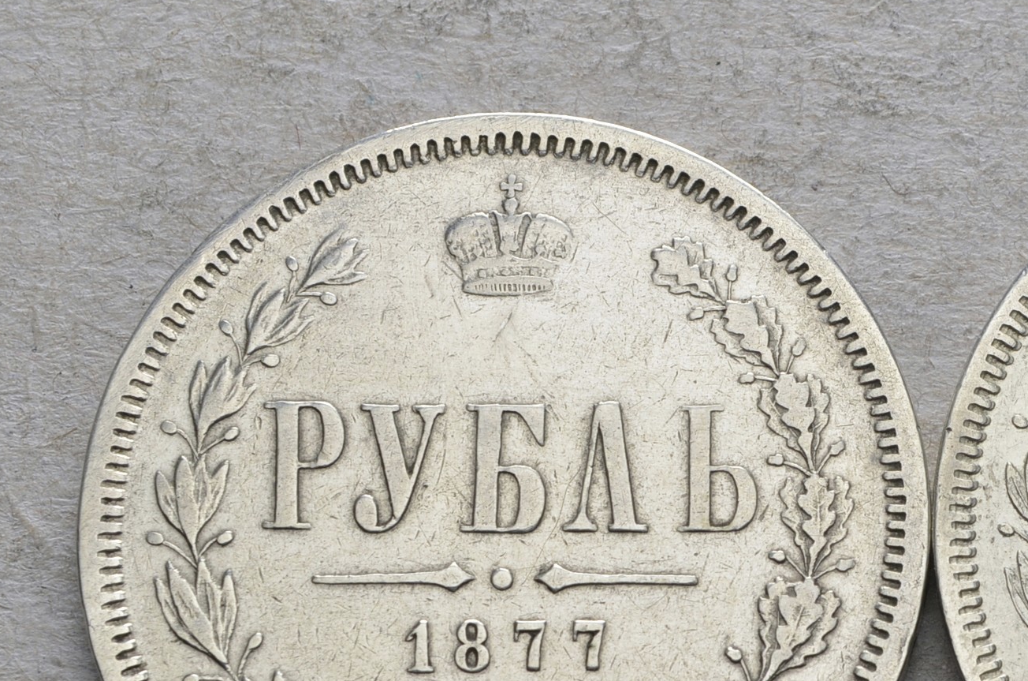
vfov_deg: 8.7
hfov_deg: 13.1
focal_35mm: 156
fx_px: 4443
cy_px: 558
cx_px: 955
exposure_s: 1/250
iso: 400
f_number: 14
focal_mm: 55
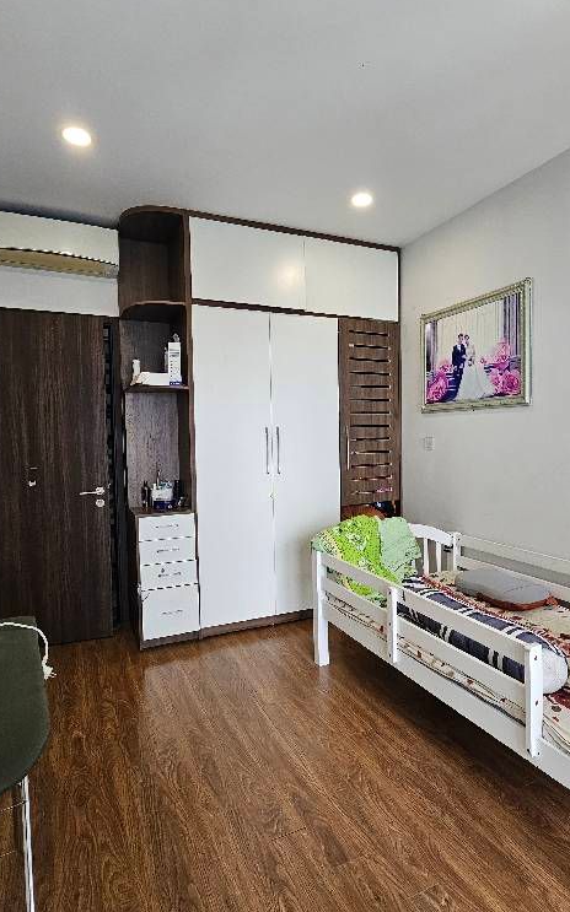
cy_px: 463
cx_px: 317
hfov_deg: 62.0
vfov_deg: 88.0
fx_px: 473
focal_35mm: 19
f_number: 2.2
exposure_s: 1/50
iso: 100
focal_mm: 2.2
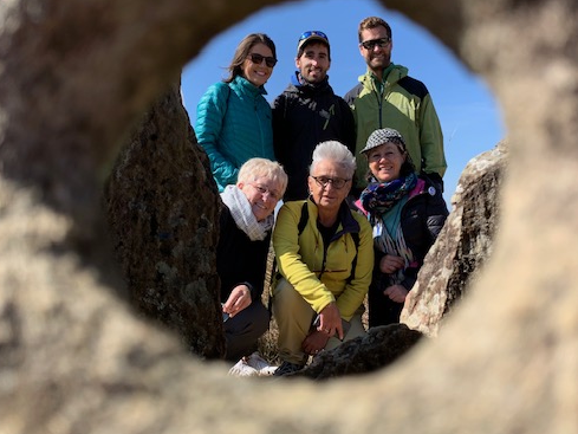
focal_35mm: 34
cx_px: 330
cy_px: 196
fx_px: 568
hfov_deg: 53.8
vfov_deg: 41.8
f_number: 1.8
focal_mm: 4.25
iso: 25
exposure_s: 1/1235
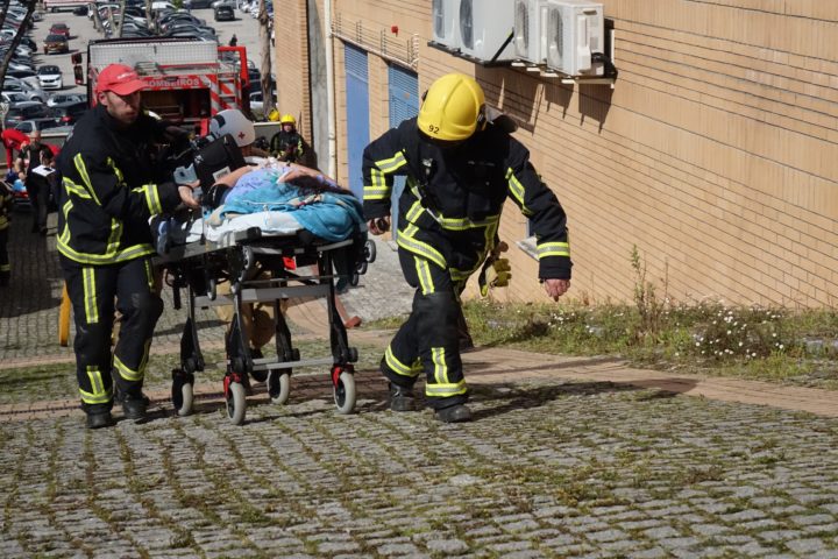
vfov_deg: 18.2
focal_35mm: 75
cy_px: 280
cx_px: 419
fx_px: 1746
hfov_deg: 27.0
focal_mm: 27.57
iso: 2000
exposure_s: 1/1600
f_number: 5.6
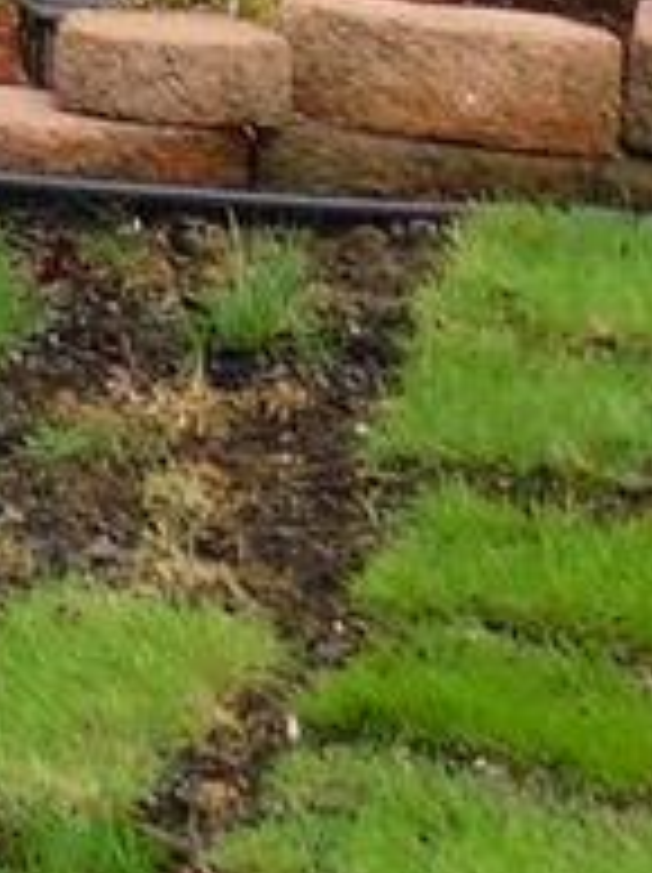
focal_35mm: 317
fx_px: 7979
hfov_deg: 4.4
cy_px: -2547
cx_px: -1862
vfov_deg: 5.5
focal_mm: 7.1
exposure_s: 1/320
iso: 125
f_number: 3.6
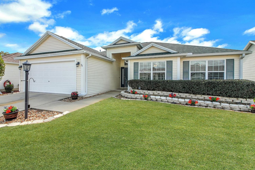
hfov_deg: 96.7
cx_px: 122
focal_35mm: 16
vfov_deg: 73.7
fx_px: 113
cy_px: 83
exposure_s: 1/800
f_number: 8
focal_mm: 10
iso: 500
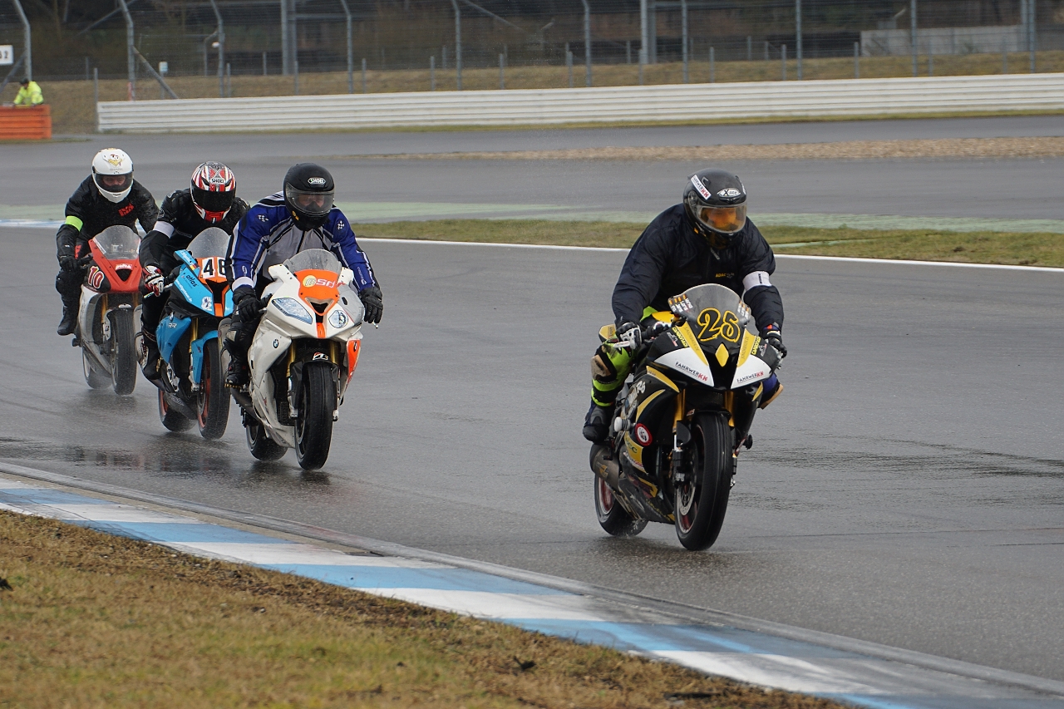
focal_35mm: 240
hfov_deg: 8.6
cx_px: 532
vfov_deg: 5.7
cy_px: 354
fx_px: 7092
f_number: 5.6
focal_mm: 160
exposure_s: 1/320
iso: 125
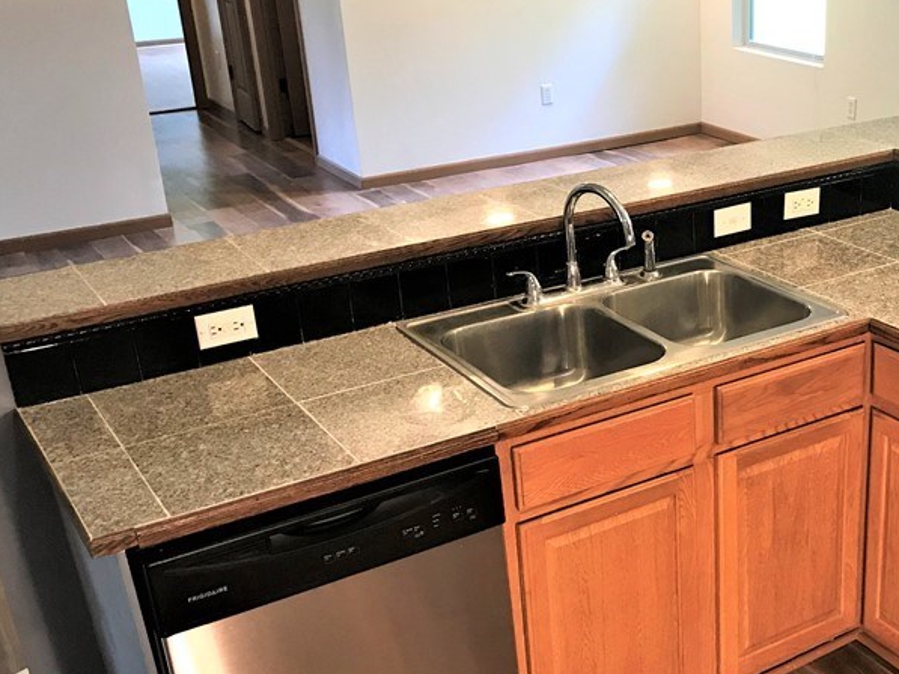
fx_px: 1247
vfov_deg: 30.2
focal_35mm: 48
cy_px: 415
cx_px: 718
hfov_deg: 38.2
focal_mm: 3.99
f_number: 1.8
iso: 50
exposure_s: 1/15
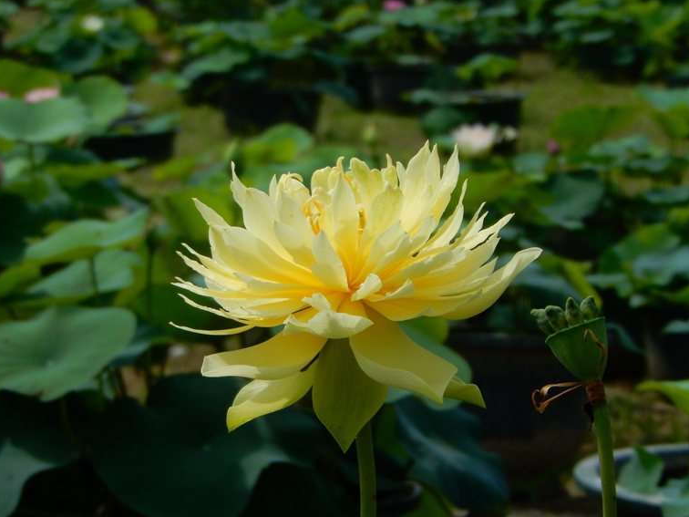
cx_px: 305
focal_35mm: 190
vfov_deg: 7.8
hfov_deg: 10.4
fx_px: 3782
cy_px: 283
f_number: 5.7
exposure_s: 1/800
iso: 125
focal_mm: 30.3
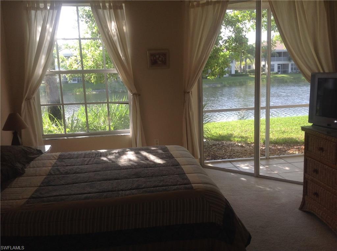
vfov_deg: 40.6
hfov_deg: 52.7
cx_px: 168
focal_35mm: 35
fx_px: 340
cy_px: 126
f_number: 2.4
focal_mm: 4.28
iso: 50
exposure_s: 1/120
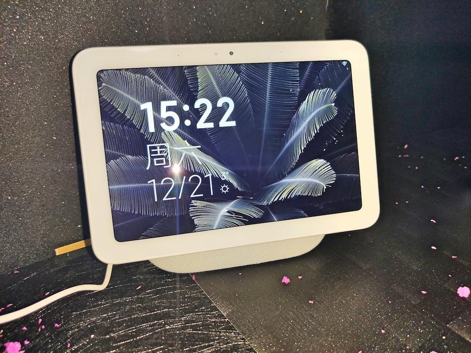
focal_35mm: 26
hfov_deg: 67.3
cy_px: 176
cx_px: 236
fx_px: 354
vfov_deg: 53.1
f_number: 1.47
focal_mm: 4.75
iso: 257
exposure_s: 1/120
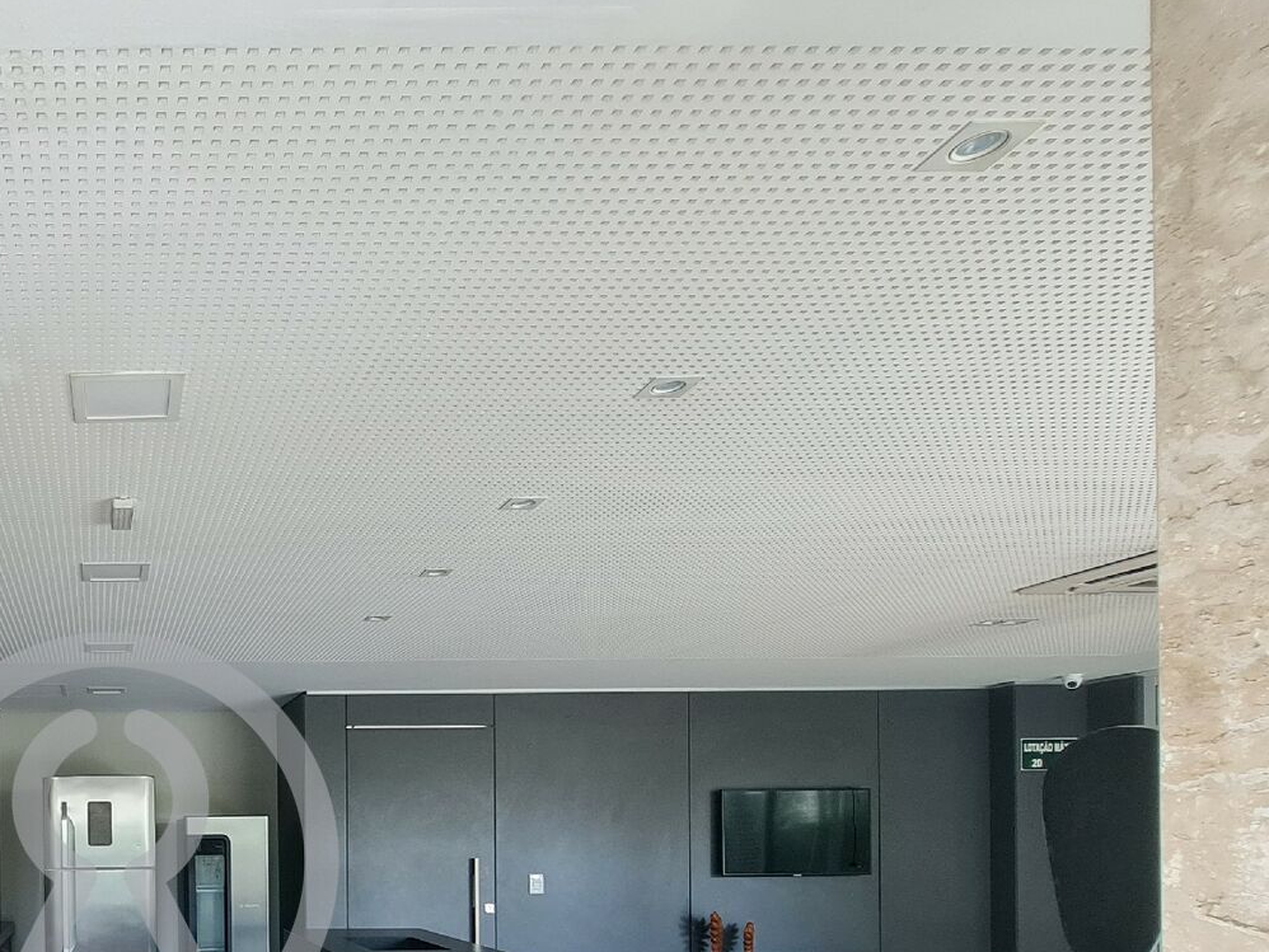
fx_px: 917
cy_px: 860
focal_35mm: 25
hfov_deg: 58.5
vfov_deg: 48.9
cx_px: 111
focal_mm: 2.2
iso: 200
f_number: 2.2
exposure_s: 1/60
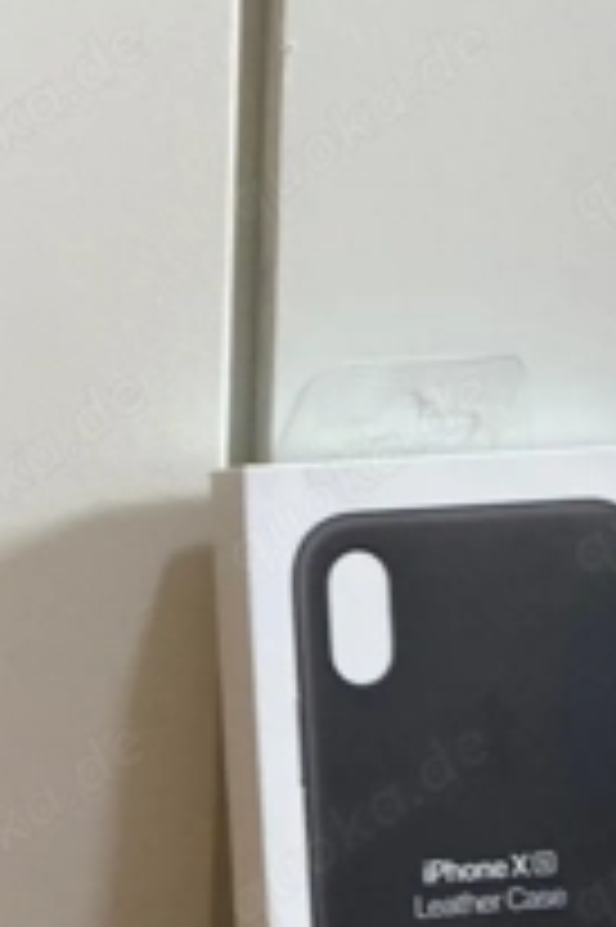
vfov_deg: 10.1
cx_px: 454
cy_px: 873
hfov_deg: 6.8
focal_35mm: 202
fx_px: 5193
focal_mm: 16.89
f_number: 2.8
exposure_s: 1/40
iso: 1000
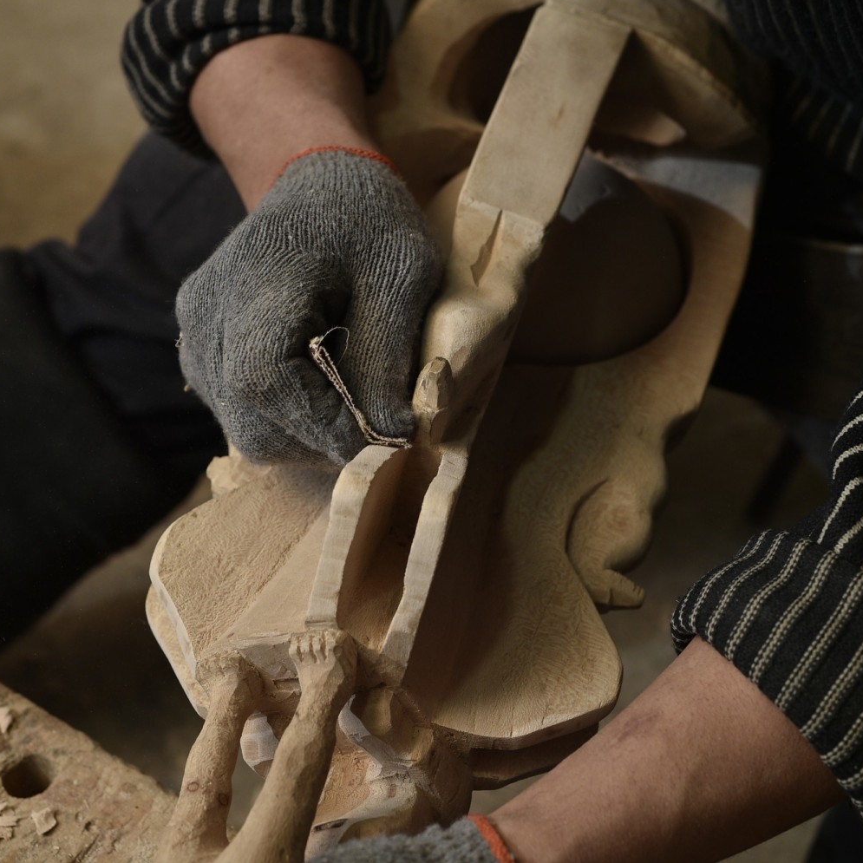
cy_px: 431
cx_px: 378
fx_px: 1805
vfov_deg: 26.9
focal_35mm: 64
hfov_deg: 26.9
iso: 800
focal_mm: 50
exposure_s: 1/250
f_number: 4.5
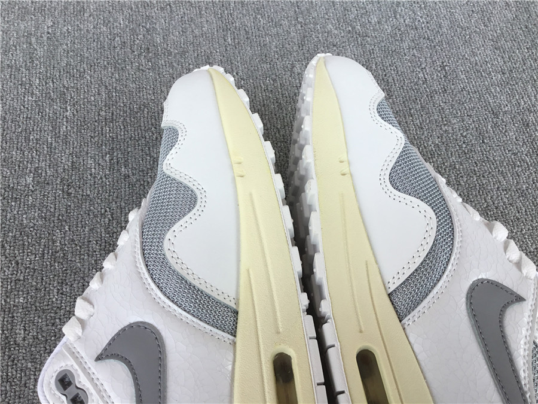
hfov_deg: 58.4
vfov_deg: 45.4
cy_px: 202
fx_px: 482
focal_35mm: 31
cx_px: 269
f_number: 2.4
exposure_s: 1/458
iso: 25
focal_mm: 3.3
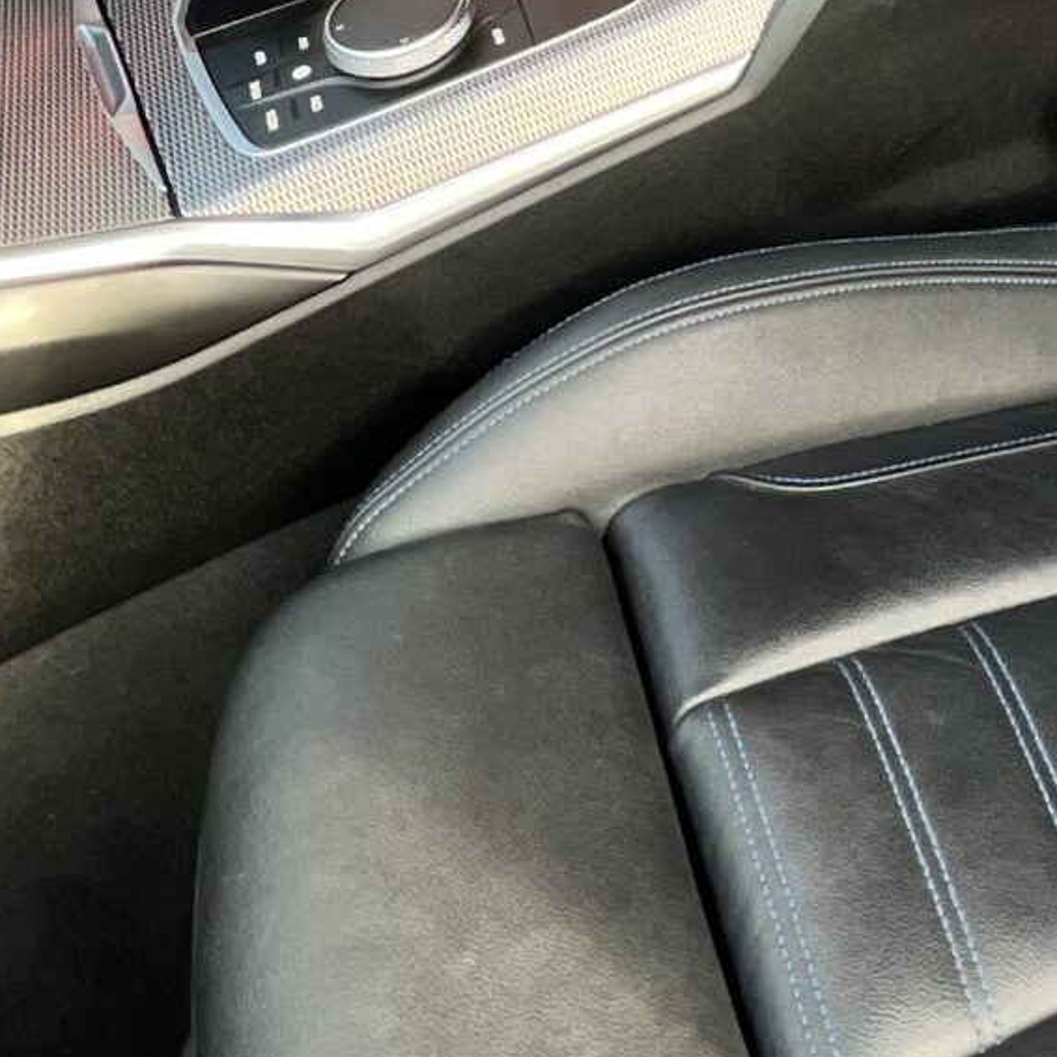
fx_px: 1796
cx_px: 1206
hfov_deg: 29.1
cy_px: -426
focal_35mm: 52
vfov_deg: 26.2
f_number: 1.8
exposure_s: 1/99
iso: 160
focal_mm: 1.57
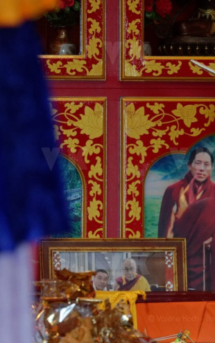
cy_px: 180
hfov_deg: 2.7
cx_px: 254
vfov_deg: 4.3
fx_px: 4613
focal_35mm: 492
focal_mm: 200
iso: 2000
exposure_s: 1/320
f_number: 5.6
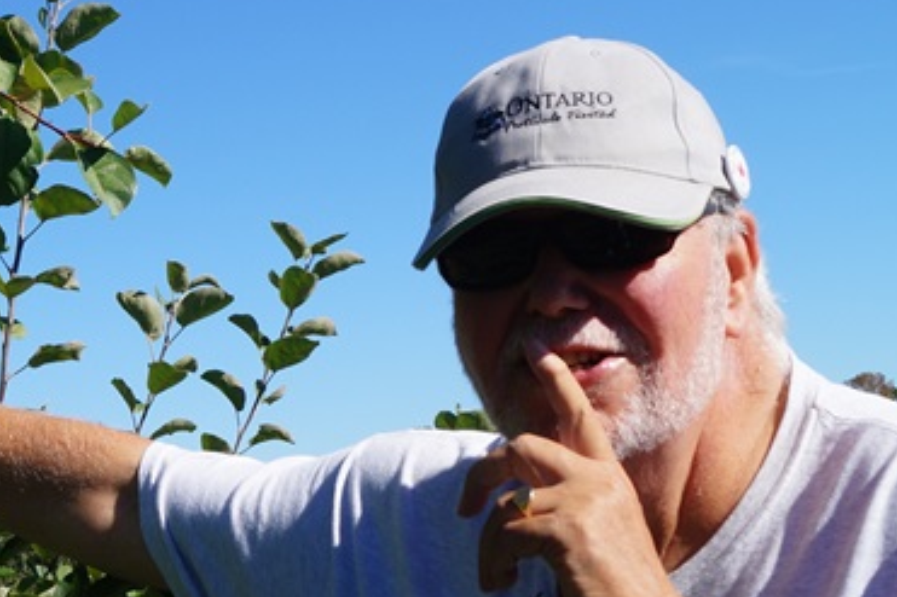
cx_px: -15
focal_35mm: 91
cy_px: 285
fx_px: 2266
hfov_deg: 21.5
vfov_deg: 15.0
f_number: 10
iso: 100
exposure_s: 1/160
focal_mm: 22
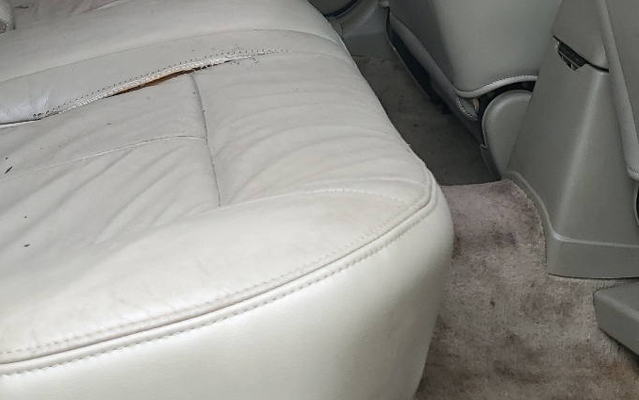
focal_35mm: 65
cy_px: -46
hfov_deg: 31.5
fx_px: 1132
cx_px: 322
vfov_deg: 19.2
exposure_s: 1/256
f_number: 1.5
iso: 50
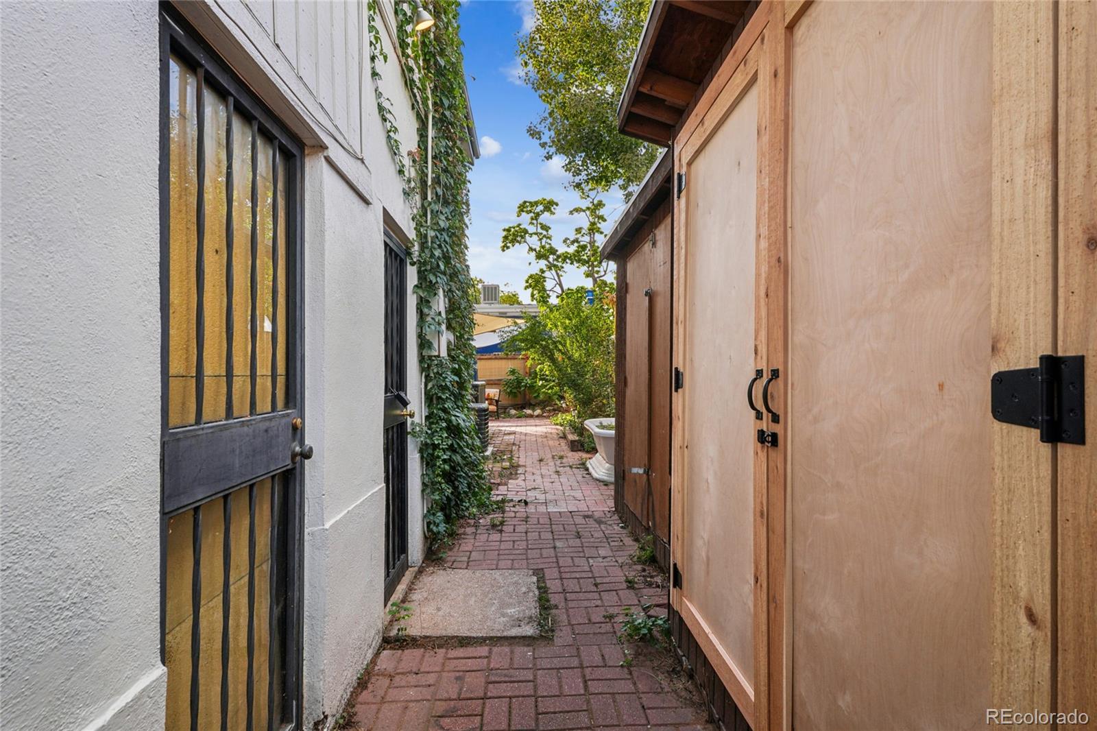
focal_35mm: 16
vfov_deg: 72.0
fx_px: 503
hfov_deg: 95.0
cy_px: 366
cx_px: 548
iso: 100
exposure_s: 1/90
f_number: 8
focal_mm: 11
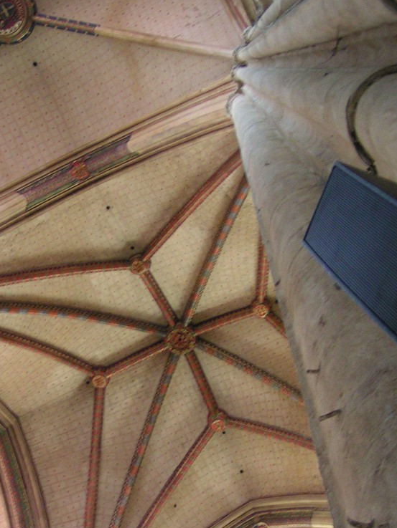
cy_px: 358
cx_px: 126
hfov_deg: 26.4
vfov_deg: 34.6
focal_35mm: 55
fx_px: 841
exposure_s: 1/6
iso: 200
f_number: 2.8
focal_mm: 5.8
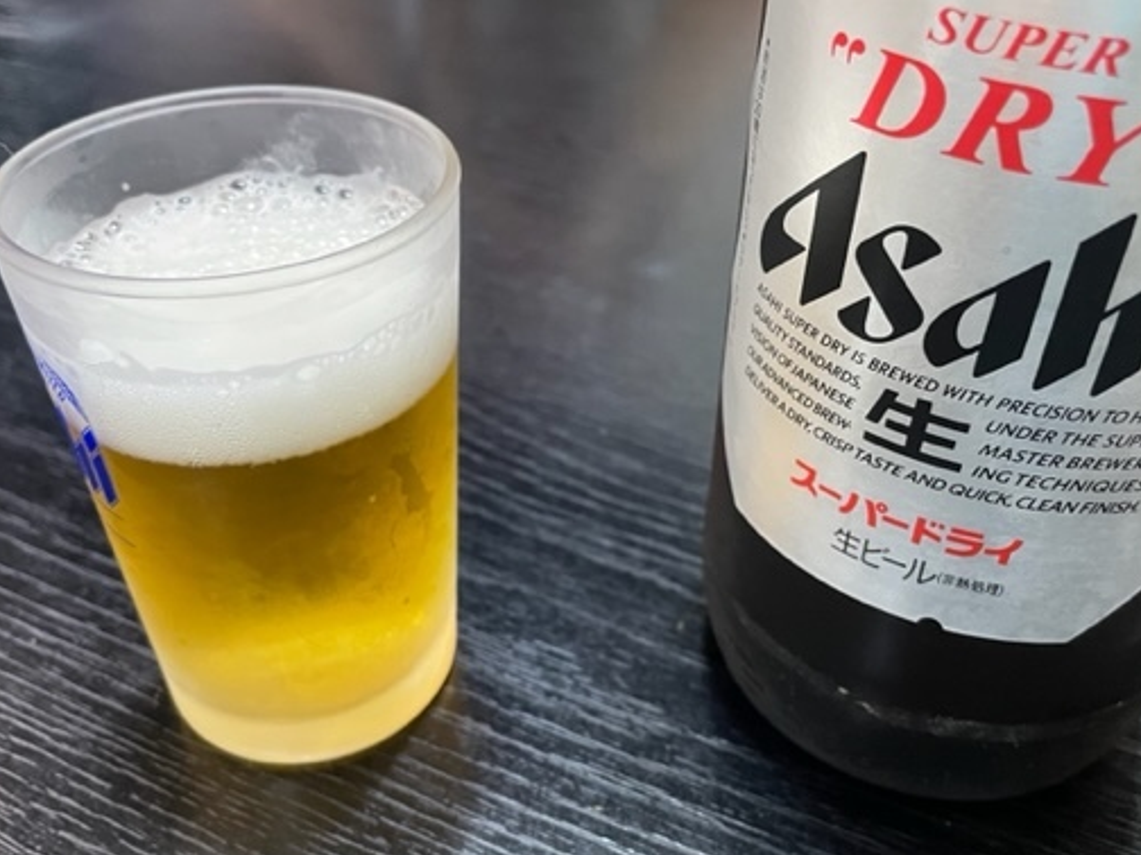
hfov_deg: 55.3
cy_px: 412
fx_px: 1088
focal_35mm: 33
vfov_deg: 42.9
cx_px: 555
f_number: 1.6
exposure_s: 1/40
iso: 500
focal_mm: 4.2
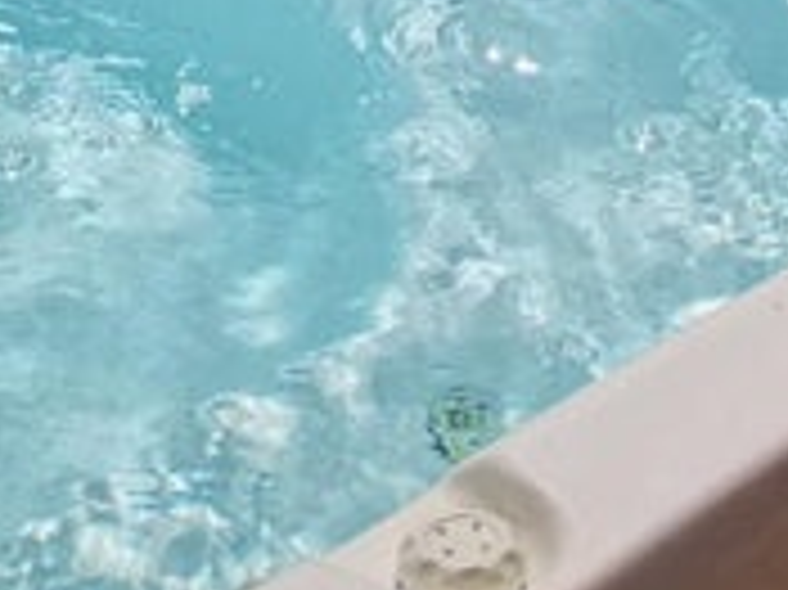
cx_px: 583
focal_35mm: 125
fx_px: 2844
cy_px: -1270
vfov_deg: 9.1
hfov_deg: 15.7
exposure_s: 1/2933
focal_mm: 2.35
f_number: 2.2
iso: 50
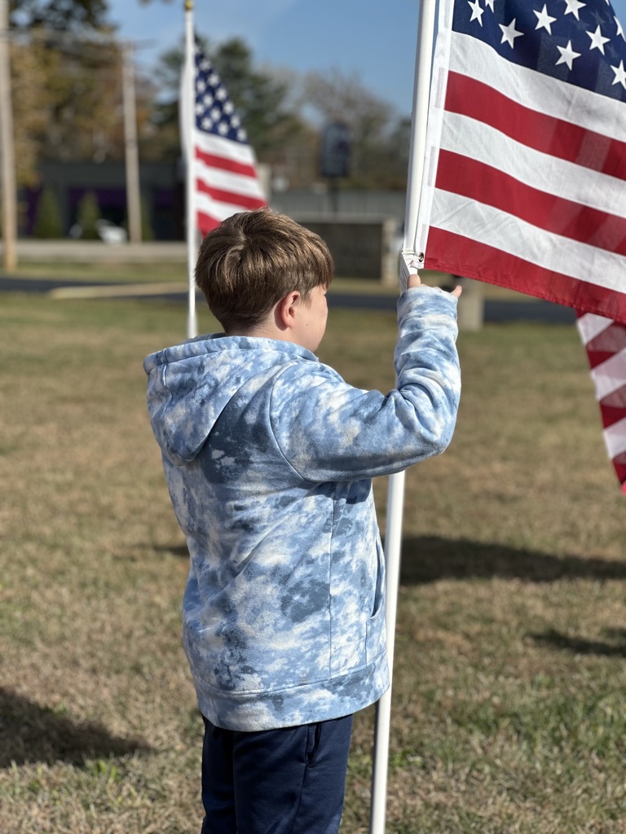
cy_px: 417
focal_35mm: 77
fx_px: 1857
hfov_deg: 19.1
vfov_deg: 25.3
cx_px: 313
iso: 32
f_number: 2.8
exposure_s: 1/1193
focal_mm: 9
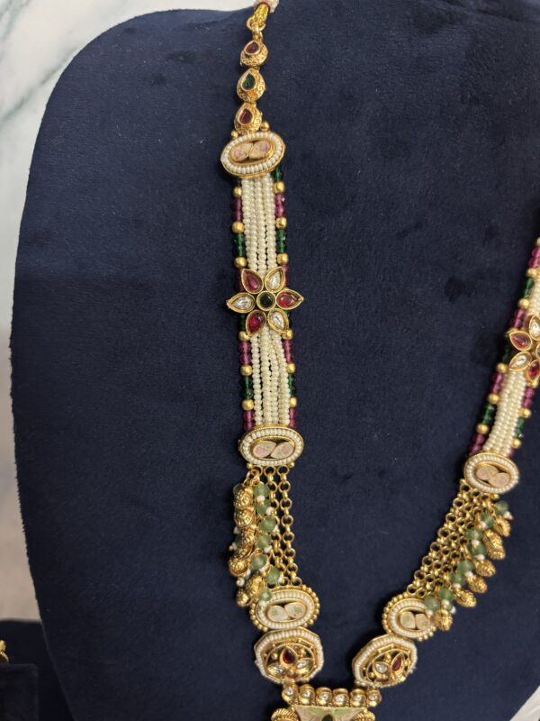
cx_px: 270
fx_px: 541
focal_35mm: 26
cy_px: 360
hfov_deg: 53.1
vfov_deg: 67.3
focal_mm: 5.96
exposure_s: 1/33
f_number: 1.6
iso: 400
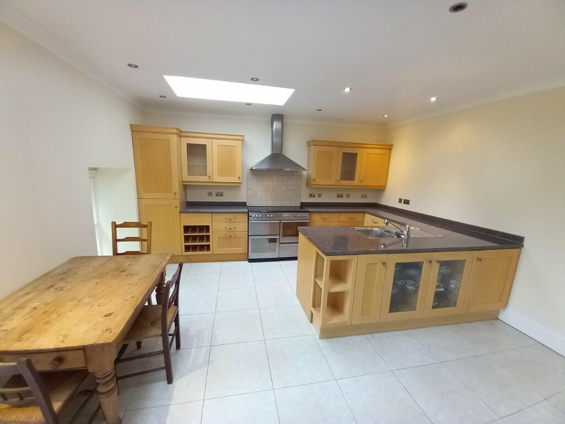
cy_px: 212
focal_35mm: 13
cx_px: 282
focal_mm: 1.13
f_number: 2.2
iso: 160
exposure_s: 1/33.3
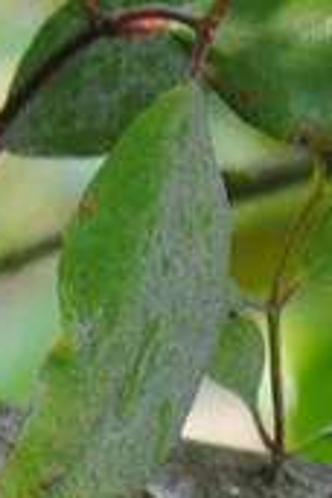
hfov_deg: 1.6
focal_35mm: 870
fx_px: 12034
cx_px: 472
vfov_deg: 2.3
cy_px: 1417
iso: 250
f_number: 4.5
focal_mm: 62
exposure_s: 1/125
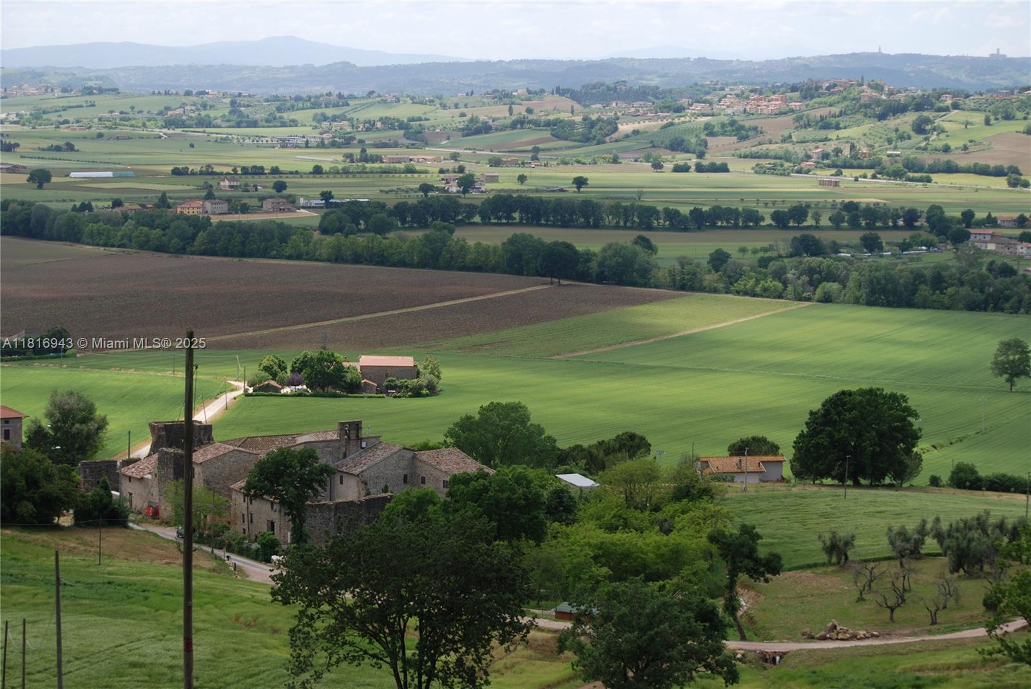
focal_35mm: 82
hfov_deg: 24.6
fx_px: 2365
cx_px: 516
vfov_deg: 16.6
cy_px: 344
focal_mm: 55
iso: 100
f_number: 7.1
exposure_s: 1/200
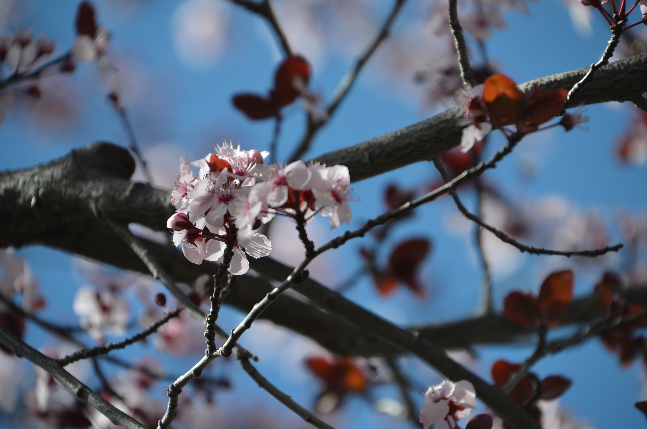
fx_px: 8071
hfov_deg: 4.6
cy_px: 214
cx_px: 324
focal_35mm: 450
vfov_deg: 3.0
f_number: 6.3
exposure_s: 1/500
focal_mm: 300
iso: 200
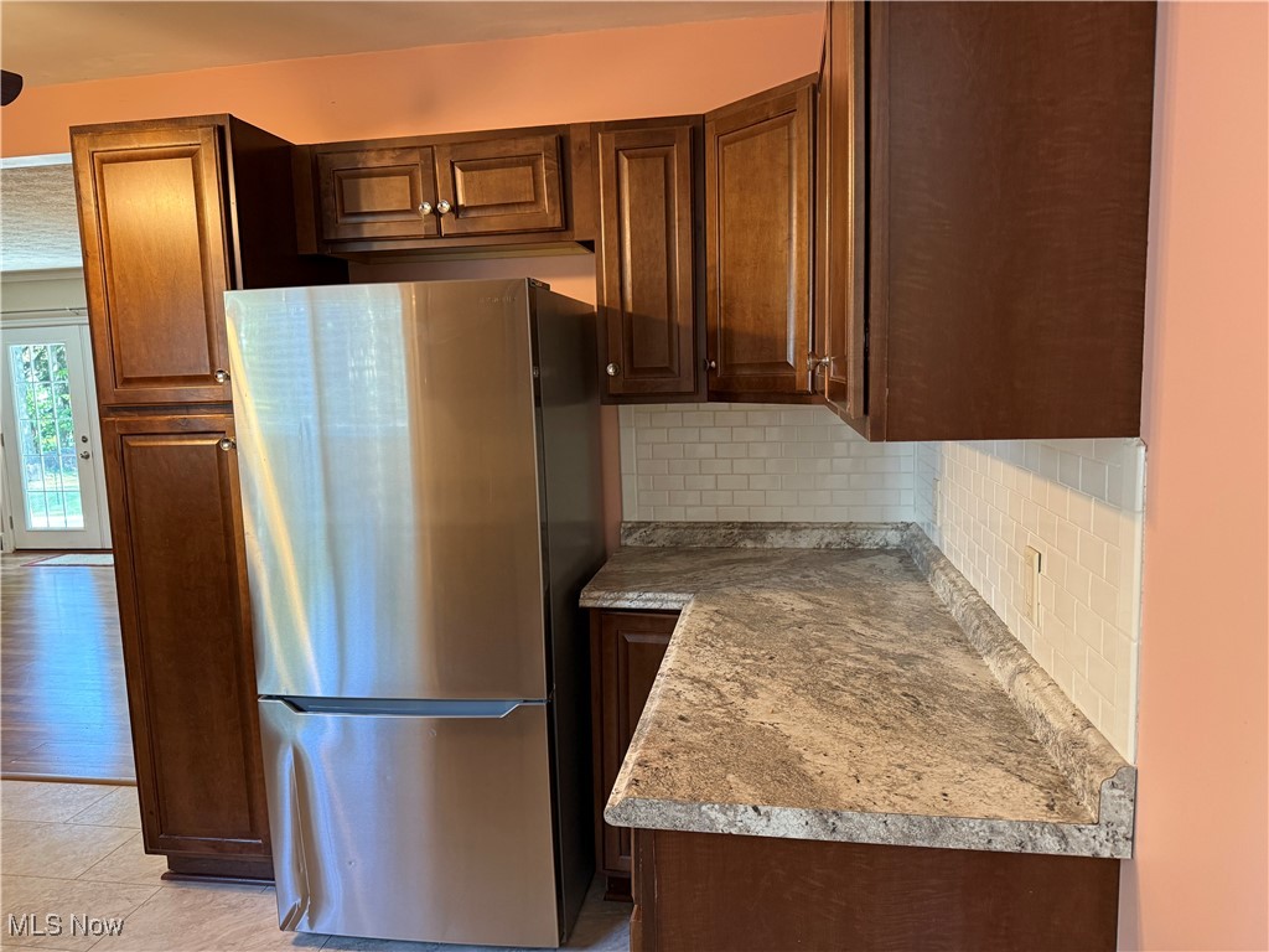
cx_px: 634
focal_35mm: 24
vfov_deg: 56.8
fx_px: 880
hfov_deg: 71.6
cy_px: 476
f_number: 1.78
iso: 400
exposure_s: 1/60
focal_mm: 6.76
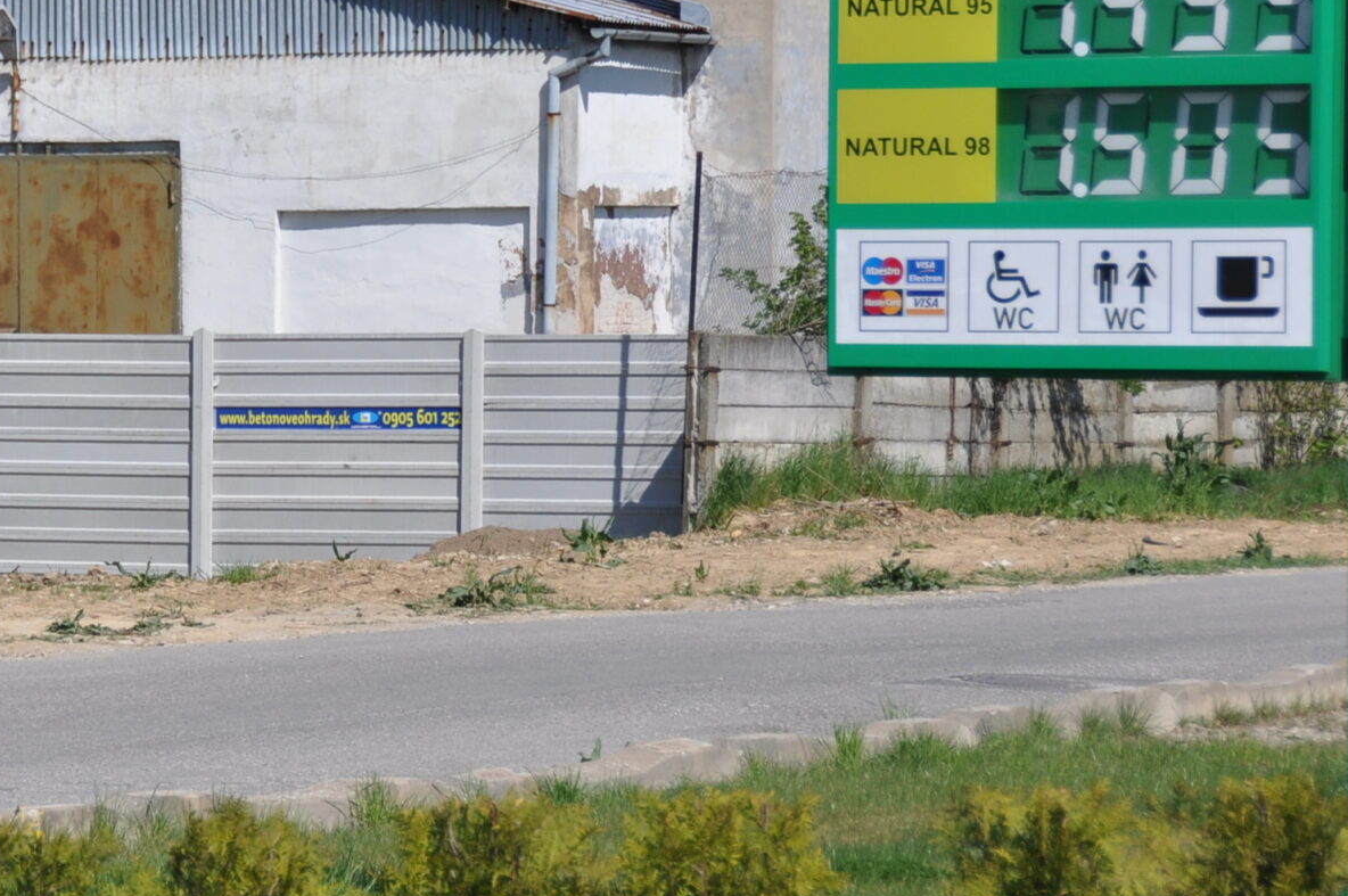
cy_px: 355
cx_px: 137
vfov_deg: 6.8
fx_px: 7519
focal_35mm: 201
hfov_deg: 10.2
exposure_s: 1/1600
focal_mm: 62
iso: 200
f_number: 4.8
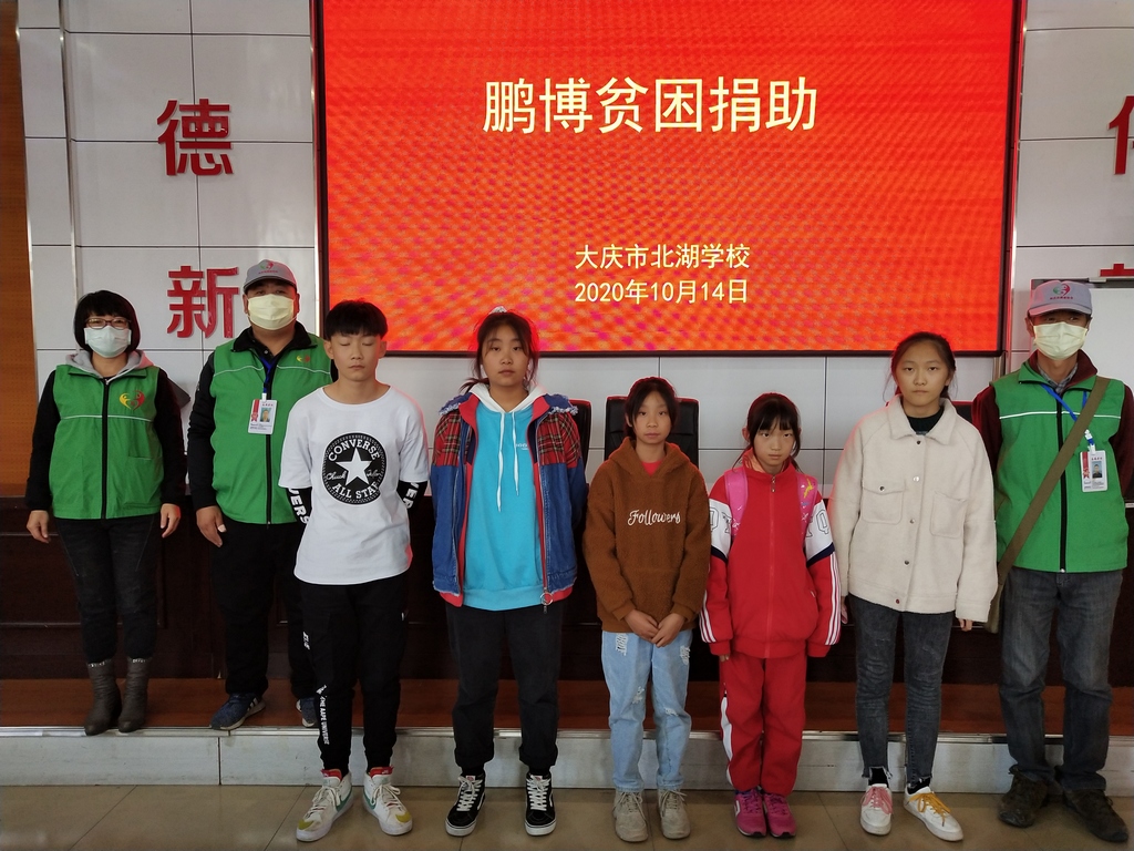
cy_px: 426
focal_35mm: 30
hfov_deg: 60.0
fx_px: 983
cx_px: 567
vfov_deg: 46.8
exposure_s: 1/50
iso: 339
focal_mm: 3.95
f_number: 1.8
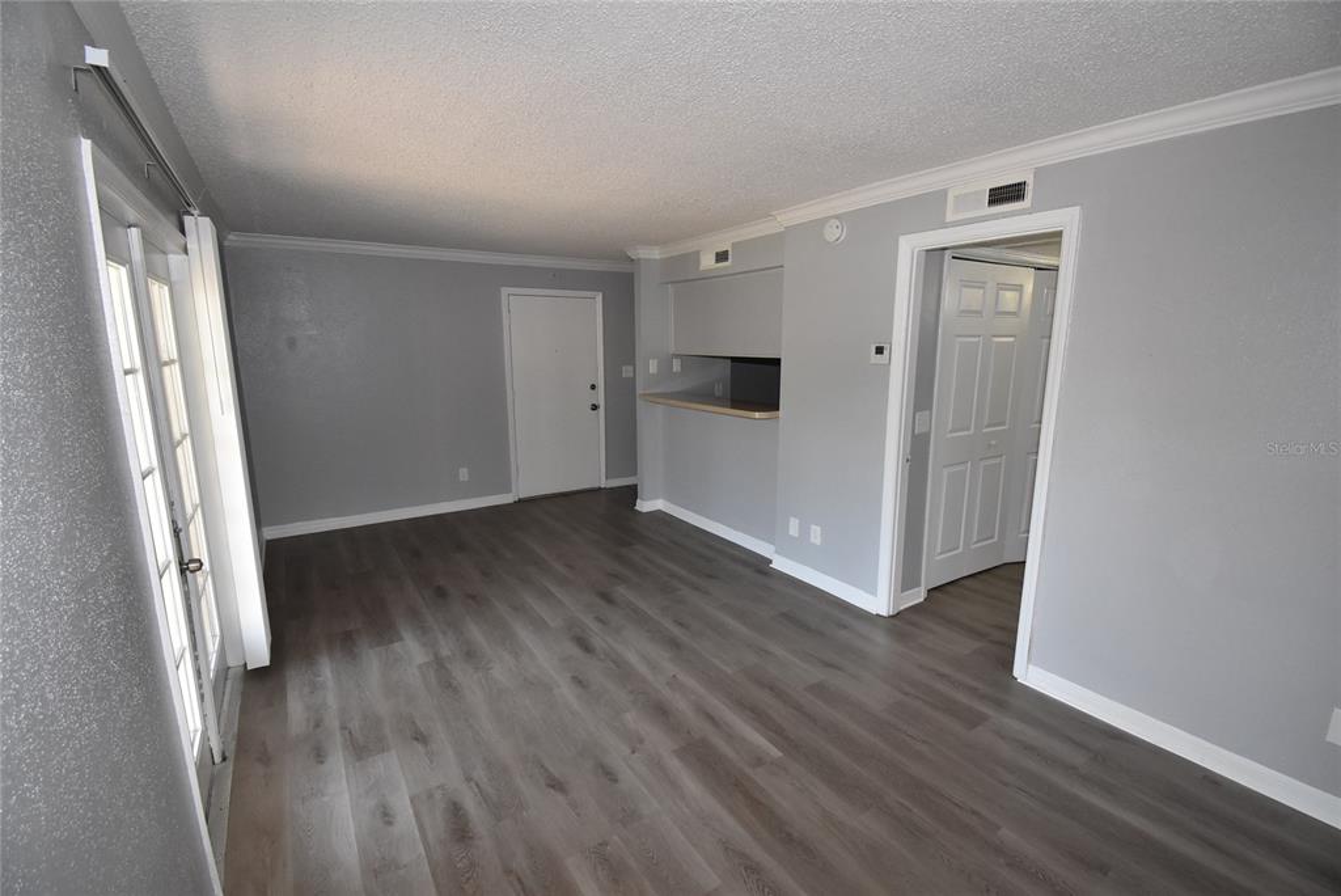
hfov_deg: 100.4
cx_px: 670
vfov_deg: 77.4
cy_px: 448
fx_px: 559
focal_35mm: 15
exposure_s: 1/125
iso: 1600
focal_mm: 10
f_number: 8
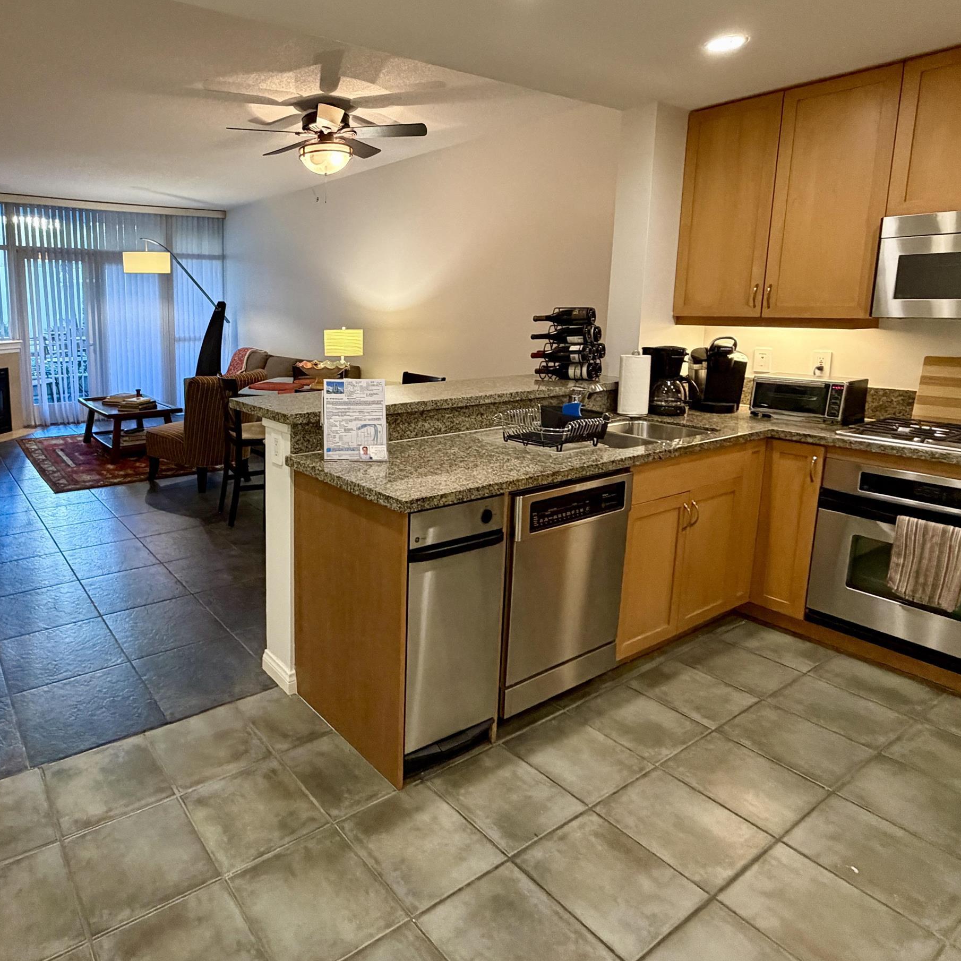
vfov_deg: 71.7
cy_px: 404
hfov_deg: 69.6
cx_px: 302
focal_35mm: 21
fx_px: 660
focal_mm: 2.22
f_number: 2.2
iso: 500
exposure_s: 1/60
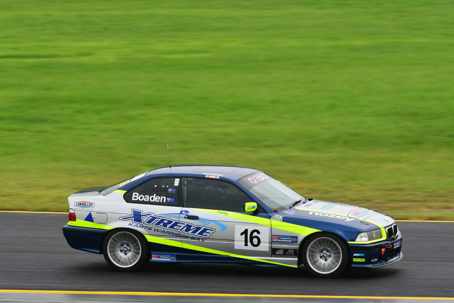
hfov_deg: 6.9
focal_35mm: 300
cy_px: 152
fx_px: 3784
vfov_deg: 4.6
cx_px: 227
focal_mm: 200
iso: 400
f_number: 11
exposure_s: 1/250
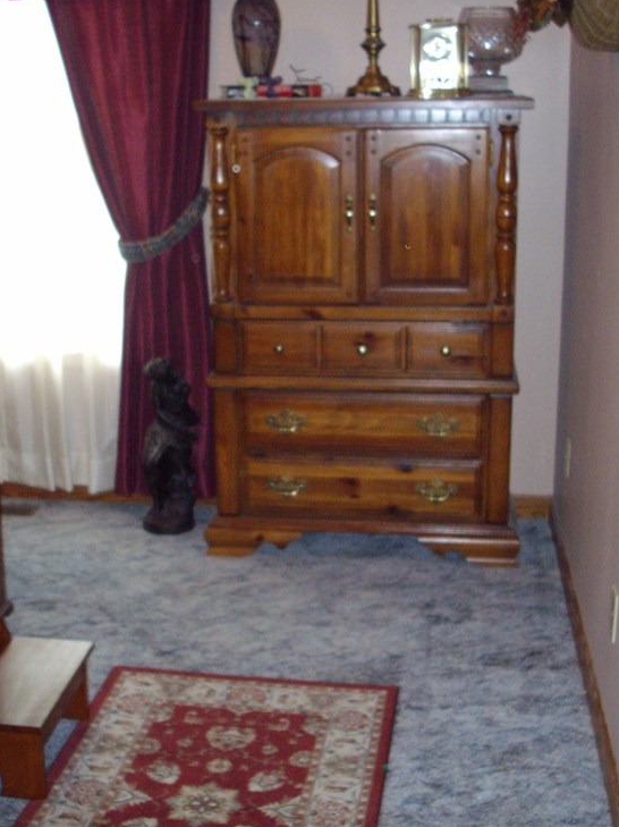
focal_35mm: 52
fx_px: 1241
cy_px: 414
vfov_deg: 36.8
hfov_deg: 27.9
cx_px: 235
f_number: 2.8
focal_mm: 6.2
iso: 235
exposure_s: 1/50
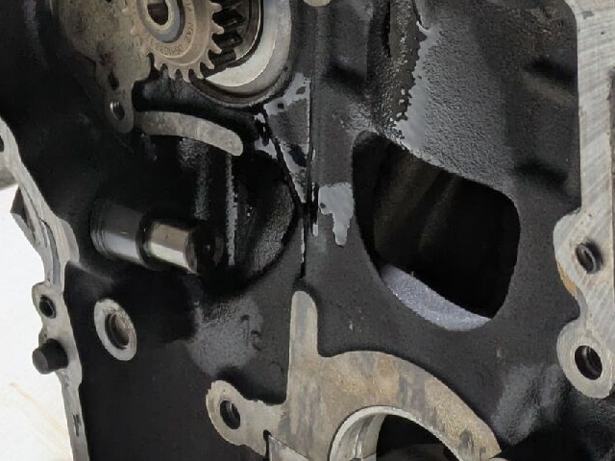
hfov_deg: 12.9
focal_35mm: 153
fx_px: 2718
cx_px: 363
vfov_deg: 9.7
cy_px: 232
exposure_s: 1/33.3
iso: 57
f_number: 1.89
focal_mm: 5.43
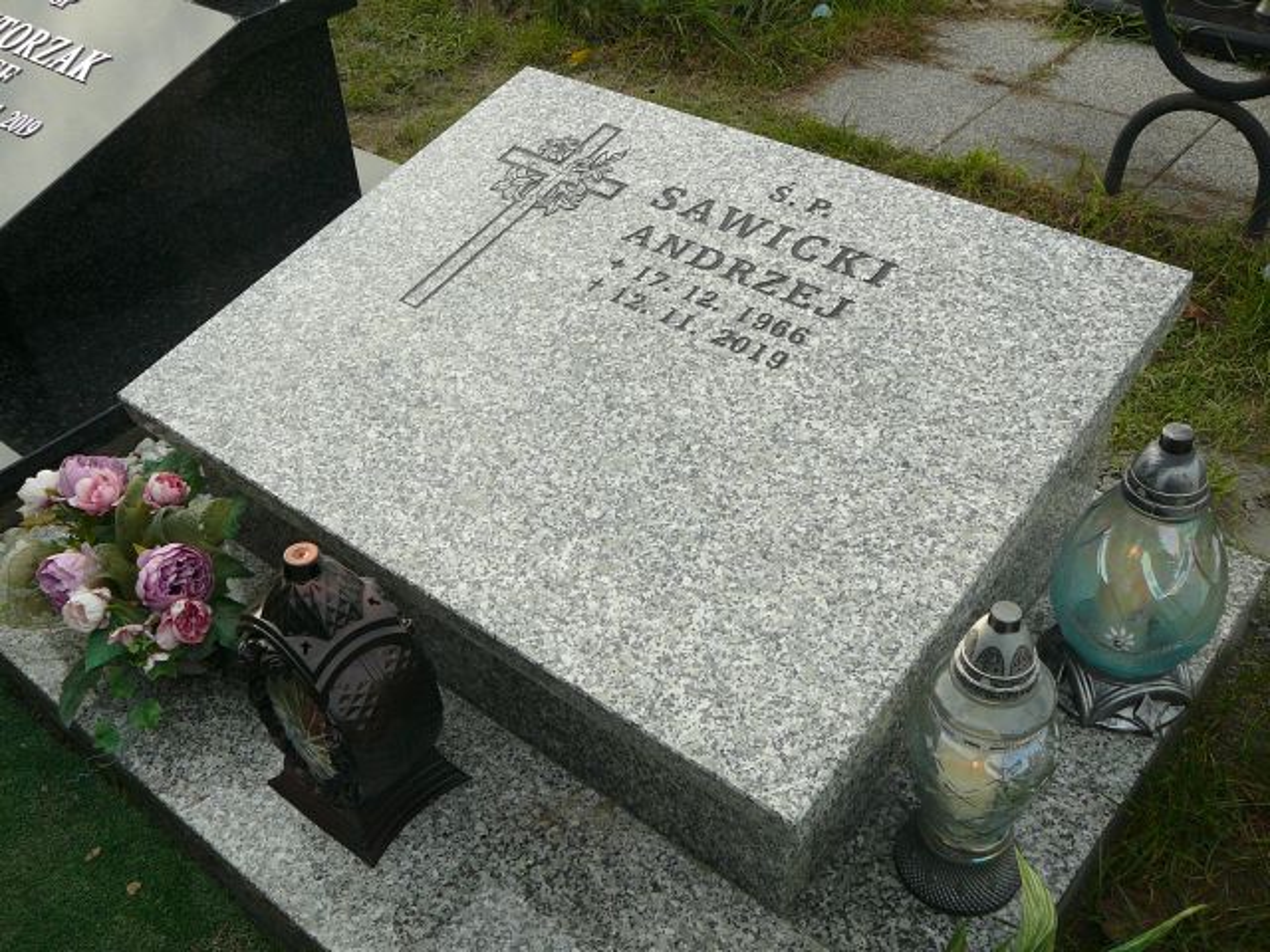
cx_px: 635
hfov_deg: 52.6
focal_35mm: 35
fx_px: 1284
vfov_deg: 40.7
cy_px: 476
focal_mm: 5.2
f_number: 2.8
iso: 80
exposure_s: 1/250
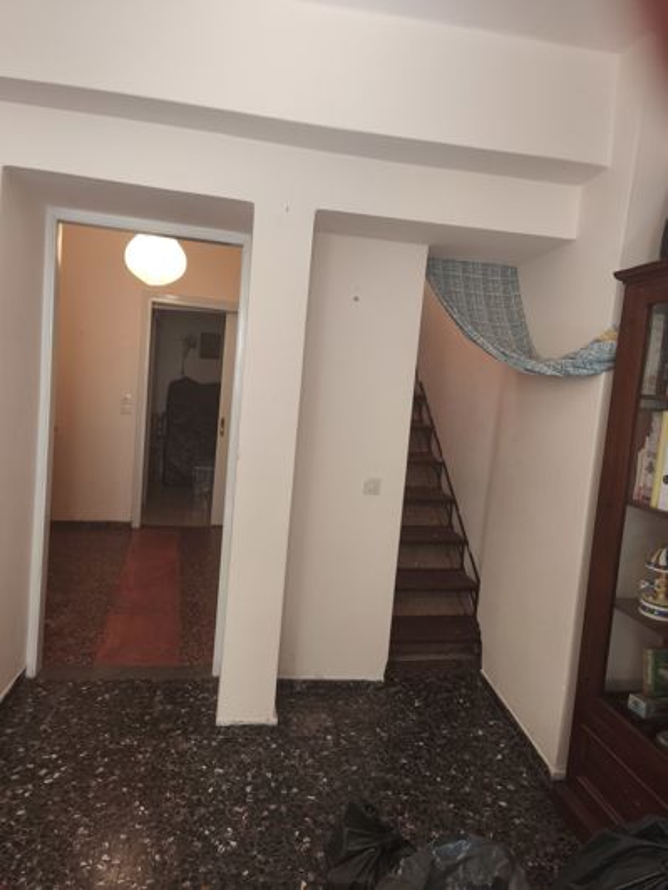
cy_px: 445
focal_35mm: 23
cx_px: 334
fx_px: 592
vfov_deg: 73.9
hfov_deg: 58.9
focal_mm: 5.35
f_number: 1.7
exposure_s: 1/100
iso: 400
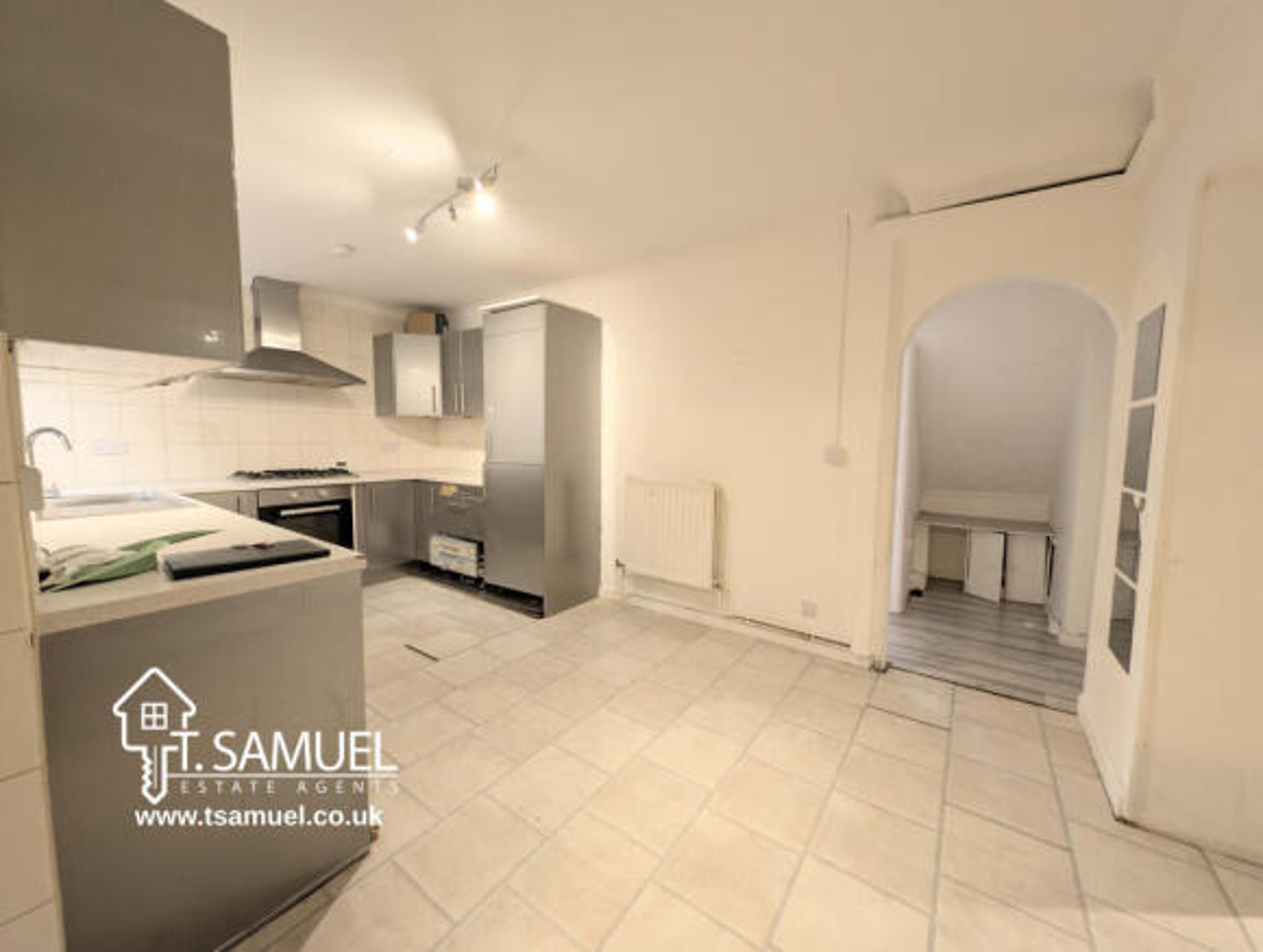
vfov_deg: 94.7
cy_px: 476
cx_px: 632
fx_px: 439
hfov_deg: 110.4
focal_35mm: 12
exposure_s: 1/16.7
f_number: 1.95
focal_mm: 2.23
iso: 200
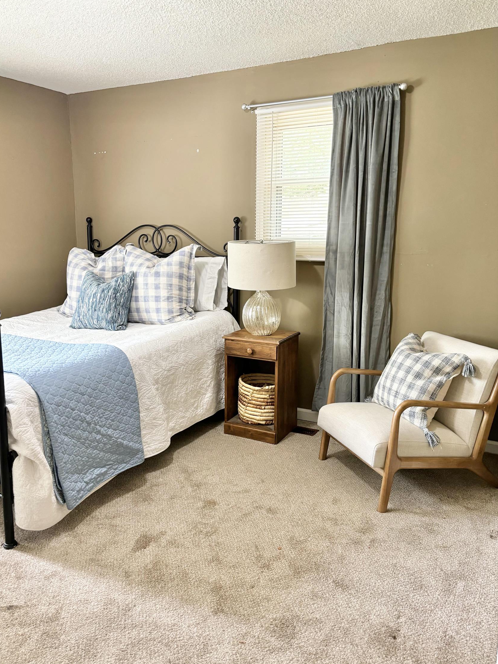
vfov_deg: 65.3
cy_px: 340
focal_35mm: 27
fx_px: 518
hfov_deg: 51.3
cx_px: 241
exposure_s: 1/60
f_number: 1.6
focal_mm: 5.96
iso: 200
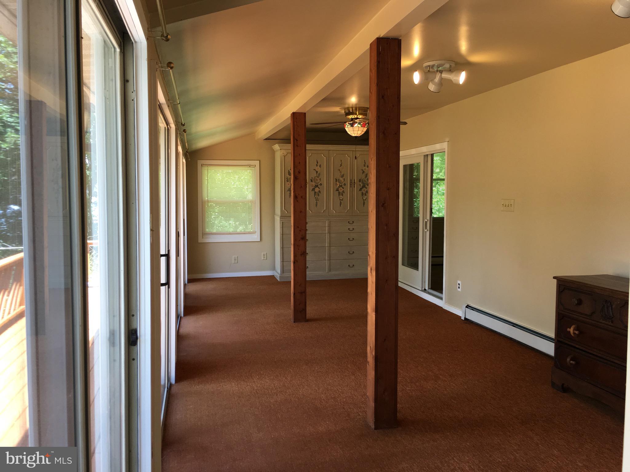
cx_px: 315
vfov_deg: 48.2
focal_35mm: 29
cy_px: 236
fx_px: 528
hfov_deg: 61.7
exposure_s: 1/60
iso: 32
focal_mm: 4.15
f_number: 2.2
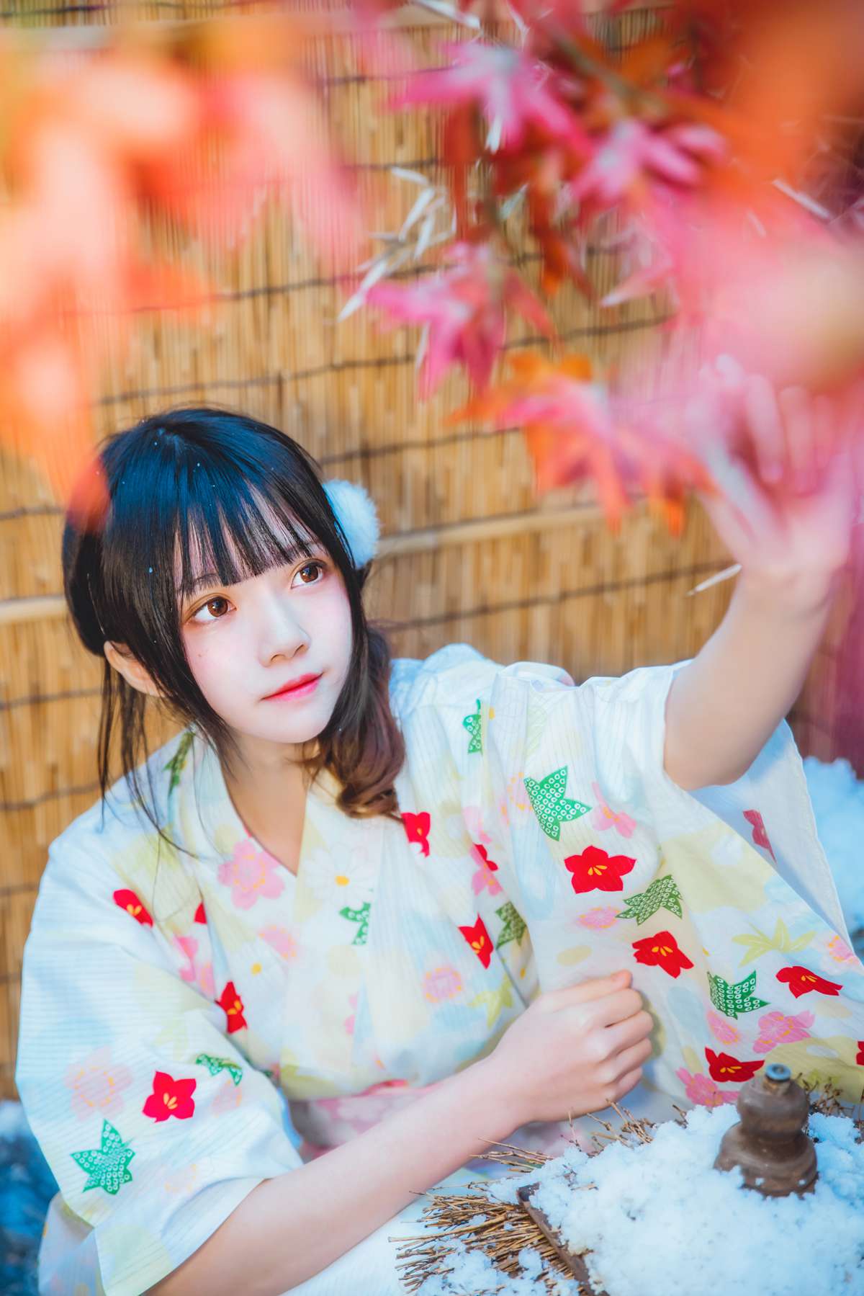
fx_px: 2519
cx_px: 432
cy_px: 648
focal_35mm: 70
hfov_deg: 19.5
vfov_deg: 28.8
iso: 800
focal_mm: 70
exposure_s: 1/100
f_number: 2.8
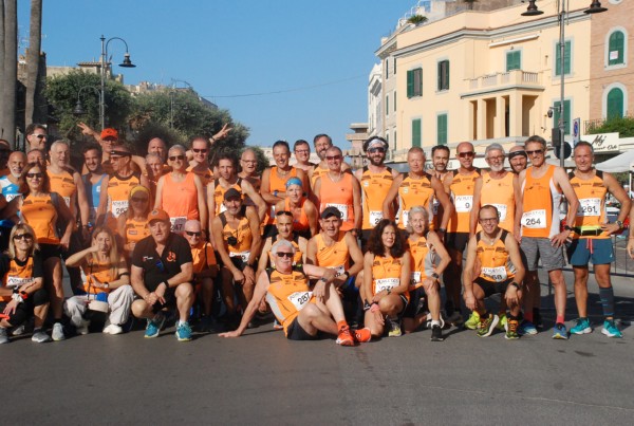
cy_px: 213
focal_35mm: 60
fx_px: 1059
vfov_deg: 22.7
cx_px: 317
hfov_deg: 33.3
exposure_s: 1/2000
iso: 1000
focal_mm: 40
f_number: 9
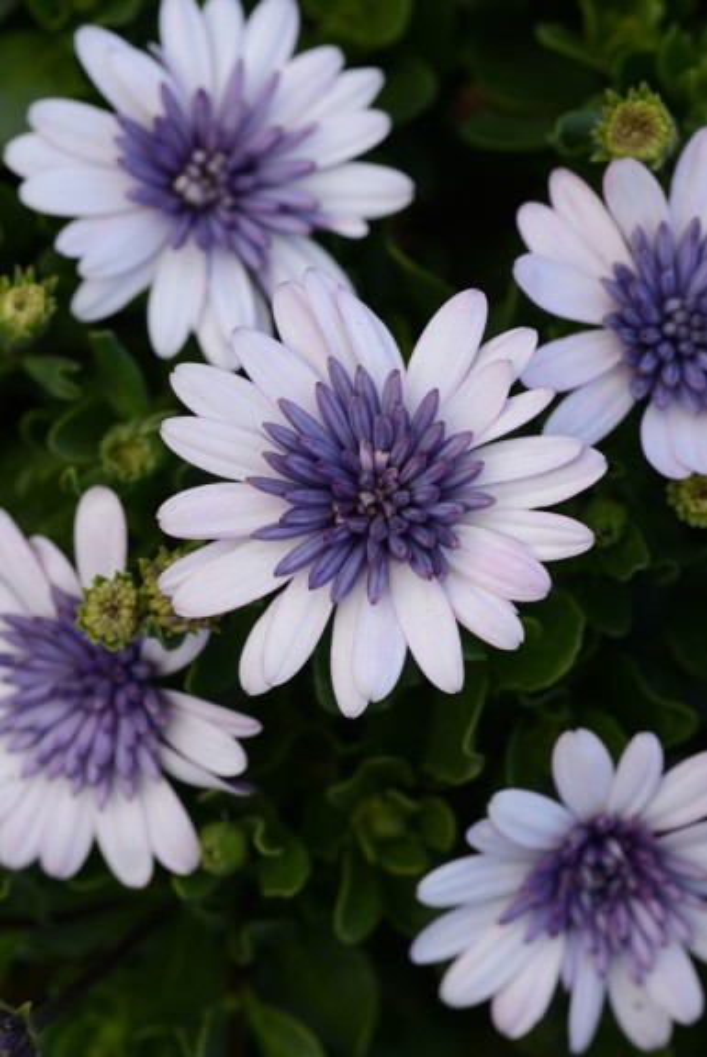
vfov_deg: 19.4
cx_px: 354
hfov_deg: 13.1
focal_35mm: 105
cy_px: 528
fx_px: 3087
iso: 200
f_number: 11
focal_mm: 105
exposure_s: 1/160
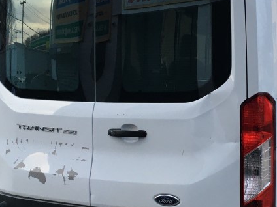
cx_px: 227
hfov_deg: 27.2
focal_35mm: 70
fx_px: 560
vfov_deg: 21.0
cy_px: 106
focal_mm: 4.15
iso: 32
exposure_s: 1/40
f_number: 2.2
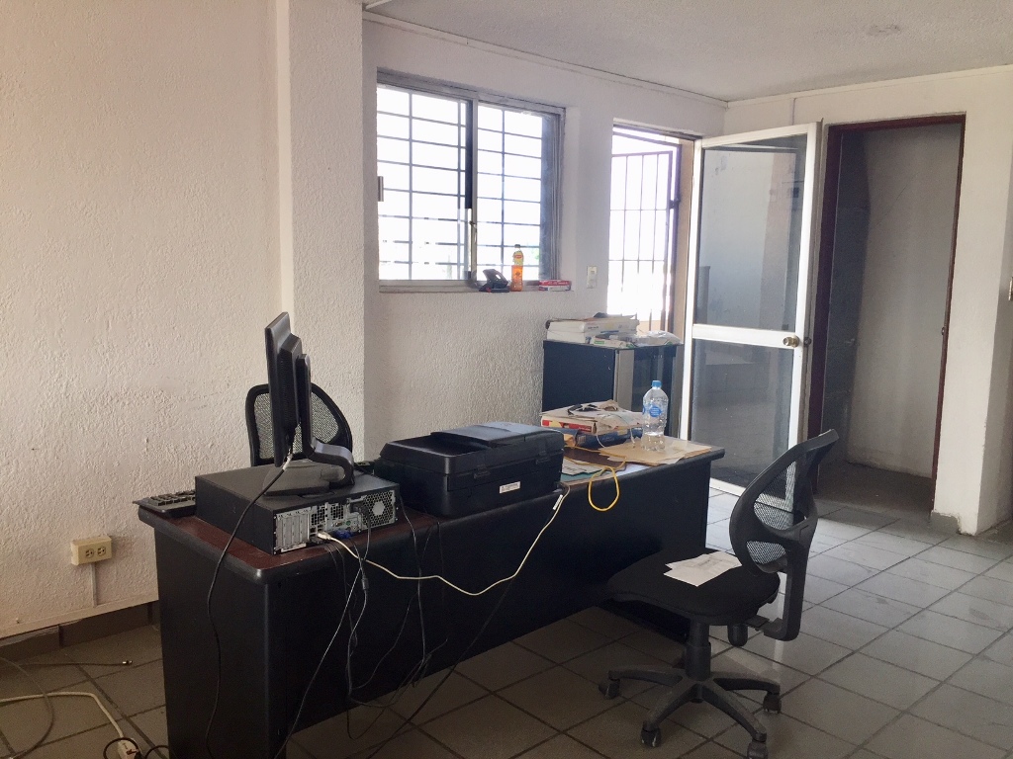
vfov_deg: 48.2
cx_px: 506
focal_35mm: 29
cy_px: 380
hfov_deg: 61.7
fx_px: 849
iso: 50
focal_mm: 4.15
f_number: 2.2
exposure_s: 1/120
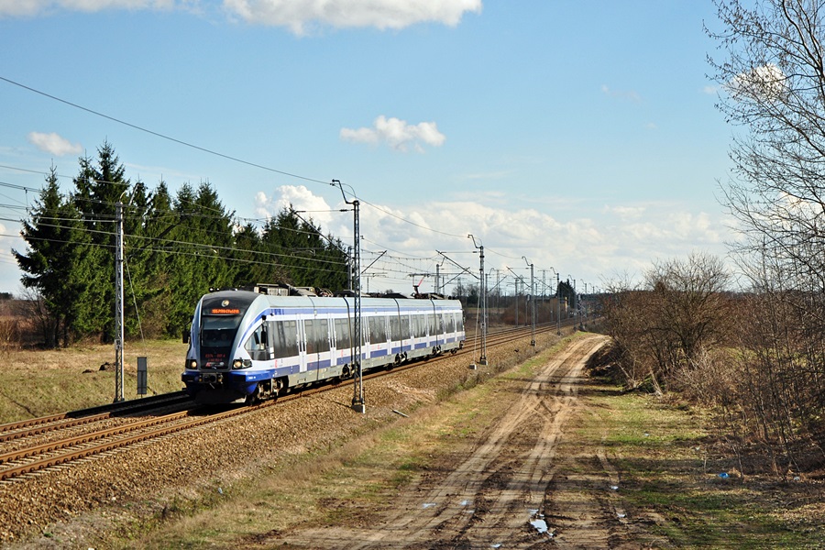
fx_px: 1547
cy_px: 275
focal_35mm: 68
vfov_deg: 20.2
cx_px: 412
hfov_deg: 29.9
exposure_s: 1/800
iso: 200
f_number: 6.3
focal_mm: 45
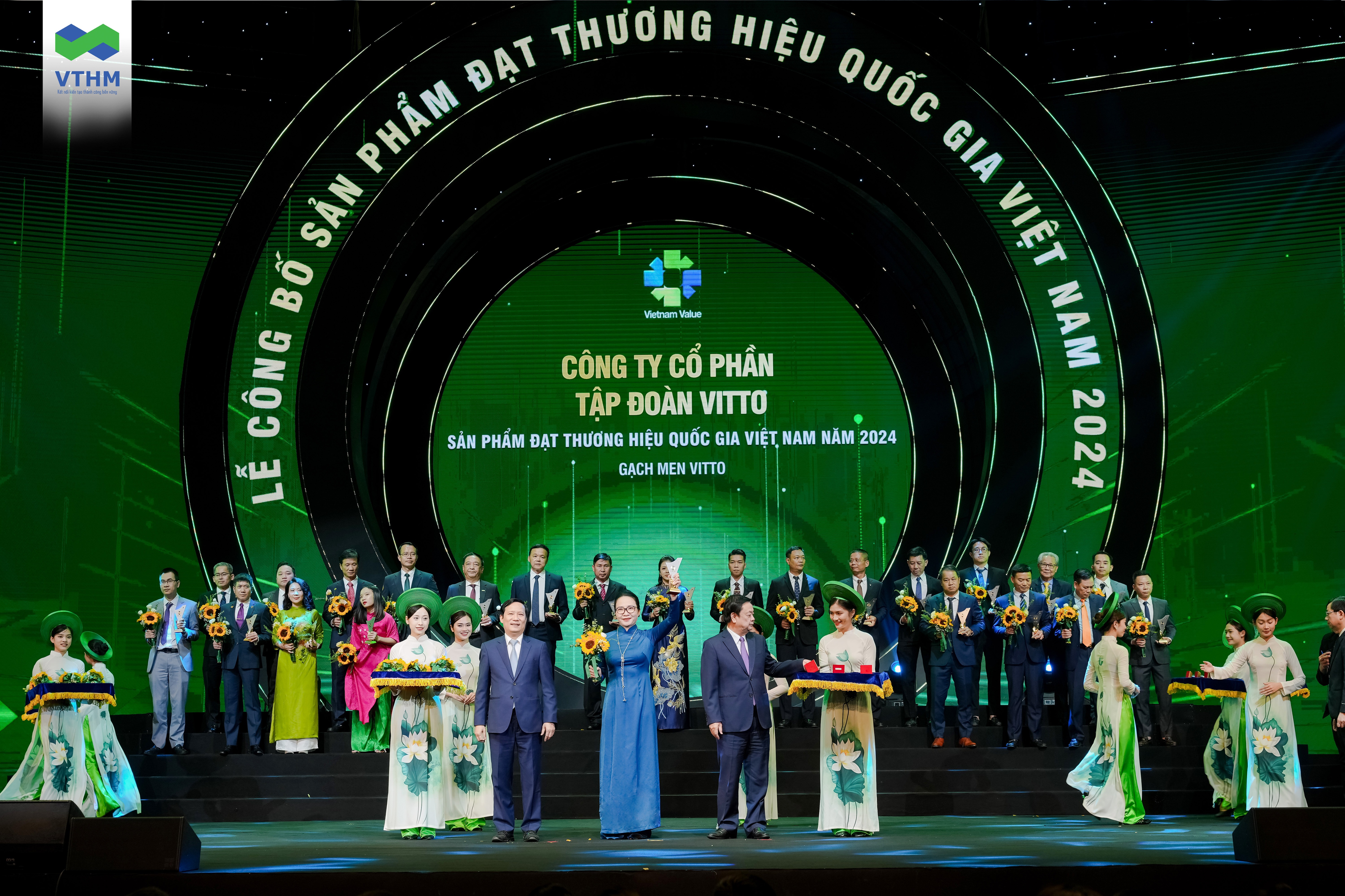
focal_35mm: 200
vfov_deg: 6.9
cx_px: 672
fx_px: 7472
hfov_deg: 10.3
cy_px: 448
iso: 1250
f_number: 3.5
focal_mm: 200
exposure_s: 1/320
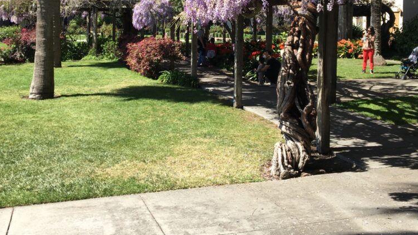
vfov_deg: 26.9
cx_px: 210
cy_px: 33
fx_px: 477
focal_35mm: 43
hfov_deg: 47.4
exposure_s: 1/651
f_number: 2.2
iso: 25
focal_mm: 4.15
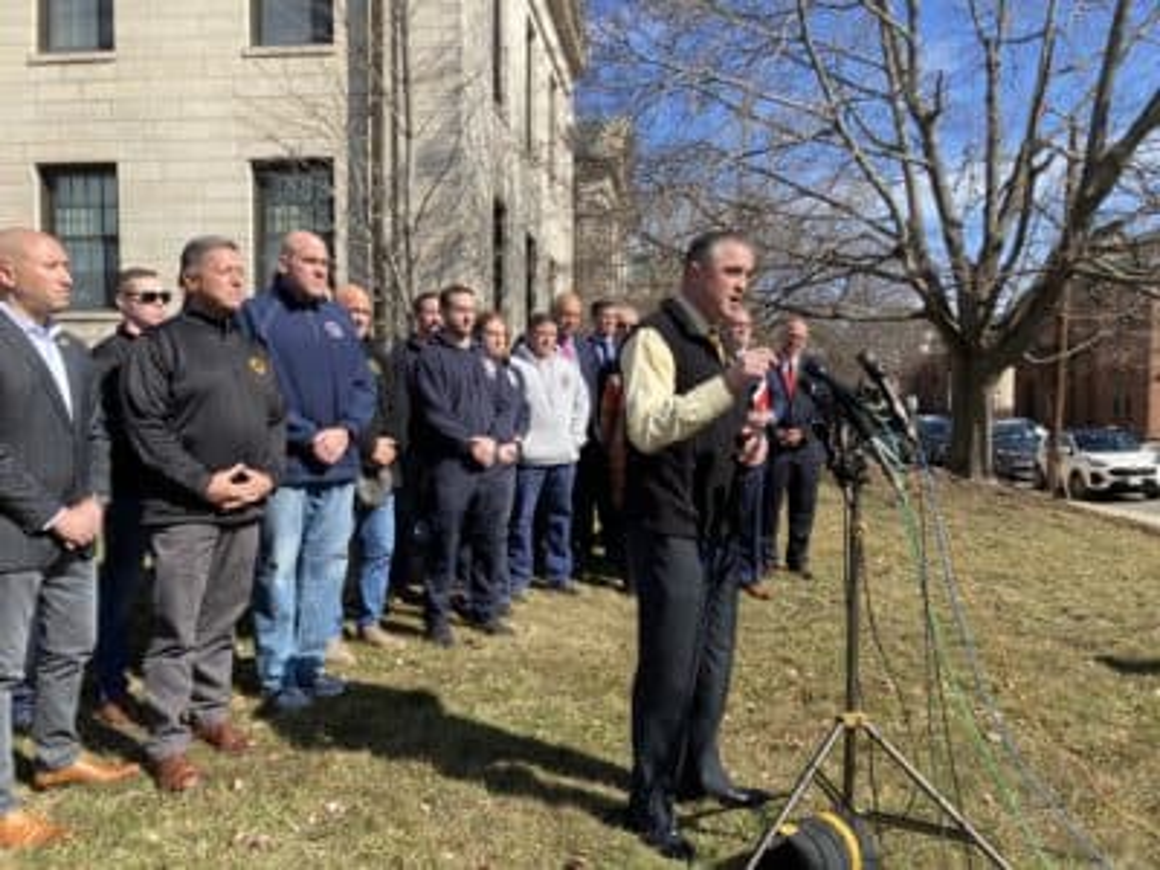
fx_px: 938
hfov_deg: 63.4
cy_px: 435
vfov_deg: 49.7
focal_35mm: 28
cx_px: 580
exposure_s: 1/1621
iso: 20
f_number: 1.8
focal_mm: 3.99
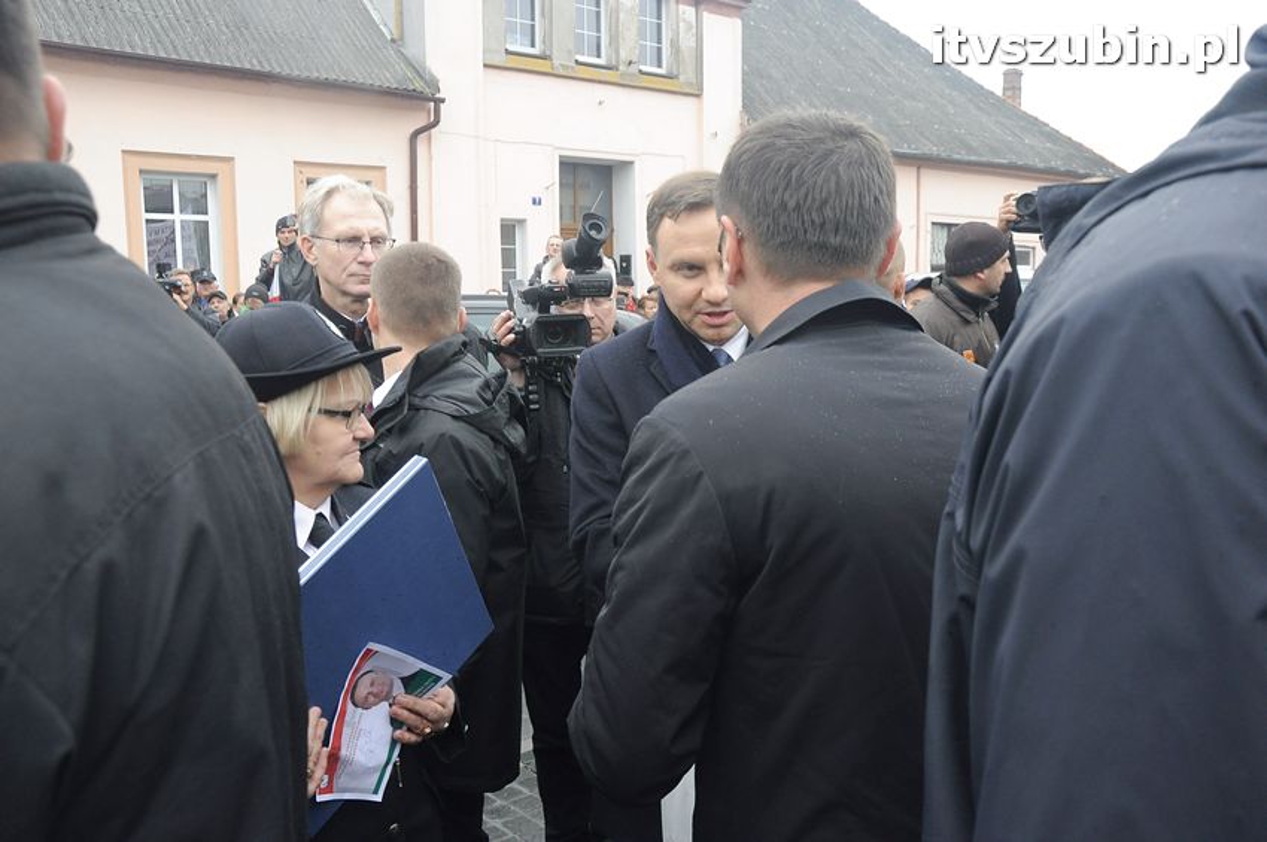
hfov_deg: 59.5
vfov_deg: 41.6
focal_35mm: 32
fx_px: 1108
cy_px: 421
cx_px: 634
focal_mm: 21
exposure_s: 1/160
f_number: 6.3
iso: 800
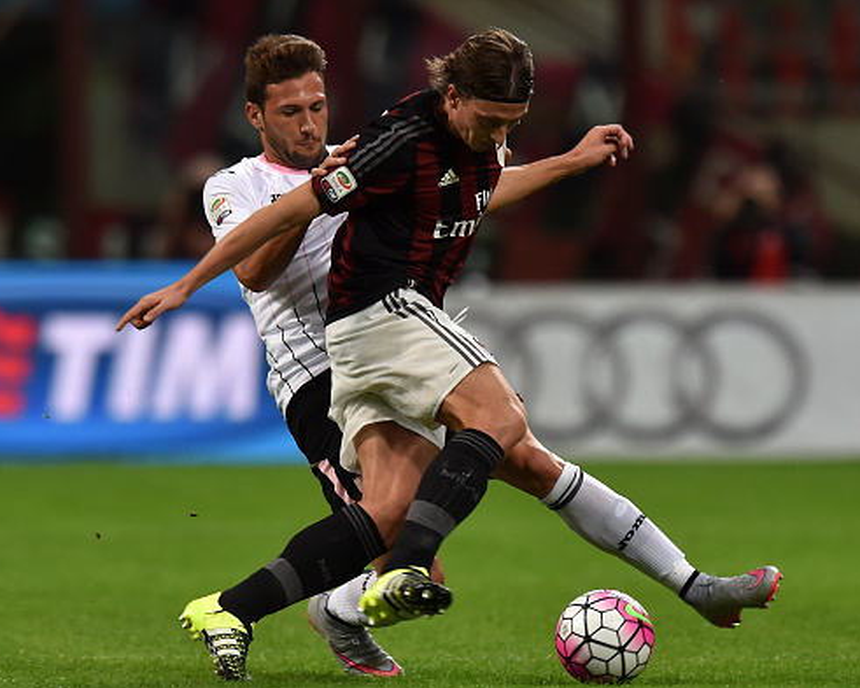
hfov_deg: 3.1
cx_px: 436
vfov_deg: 2.5
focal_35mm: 624
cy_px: 344
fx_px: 15886
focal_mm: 550
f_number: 4
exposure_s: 1/800
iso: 2000
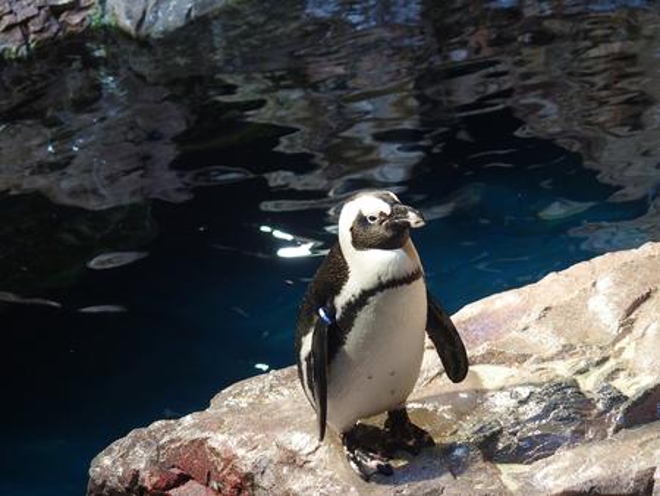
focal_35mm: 165
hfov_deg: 12.0
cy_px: 248
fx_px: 3148
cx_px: 330
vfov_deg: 9.0
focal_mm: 35
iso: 500
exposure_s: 1/80
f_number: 2.8
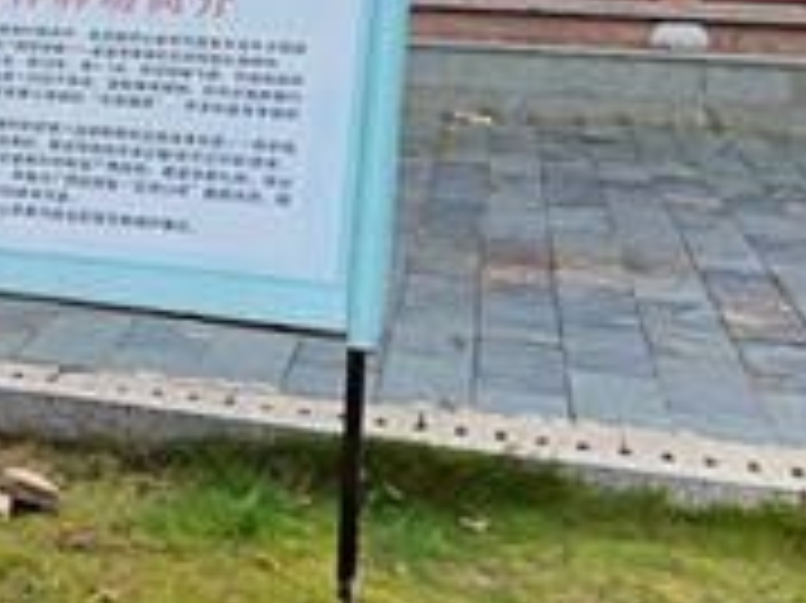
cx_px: 68
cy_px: -38
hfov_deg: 27.8
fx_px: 1559
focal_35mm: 67
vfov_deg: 21.0
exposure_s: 1/324
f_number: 1.75
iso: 100
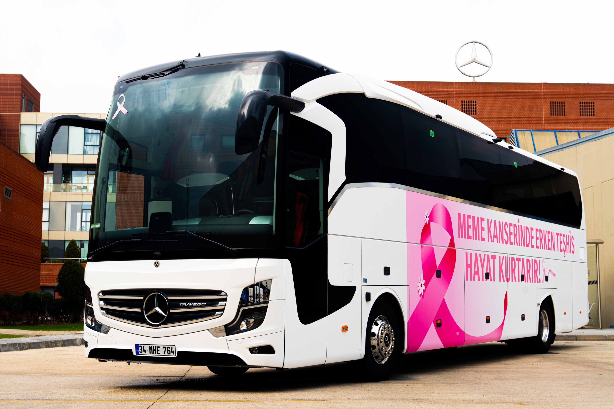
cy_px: 204
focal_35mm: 49
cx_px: 307
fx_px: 837
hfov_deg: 40.3
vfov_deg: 27.5
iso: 200
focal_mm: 49.1
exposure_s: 1/100
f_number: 7.1
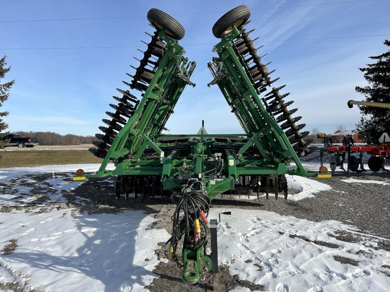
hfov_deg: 67.3
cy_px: 146
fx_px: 293
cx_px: 195
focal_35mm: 26
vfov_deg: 53.1
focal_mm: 5.7
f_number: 1.5
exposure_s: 1/4831
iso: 50
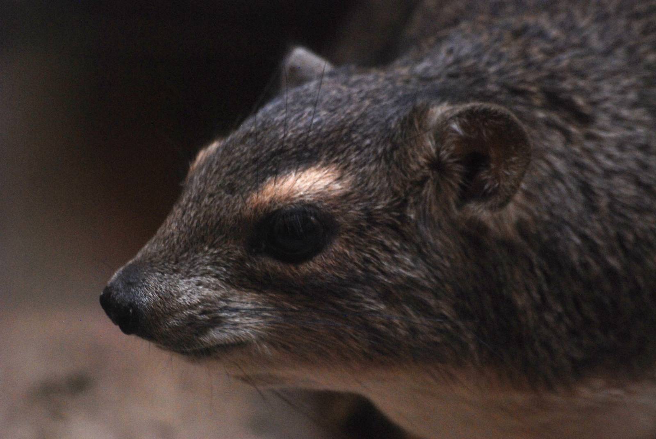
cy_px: 220
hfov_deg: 4.6
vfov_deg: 3.1
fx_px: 8210
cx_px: 328
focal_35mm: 450
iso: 1000
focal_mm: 300
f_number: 5.6
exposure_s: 1/160
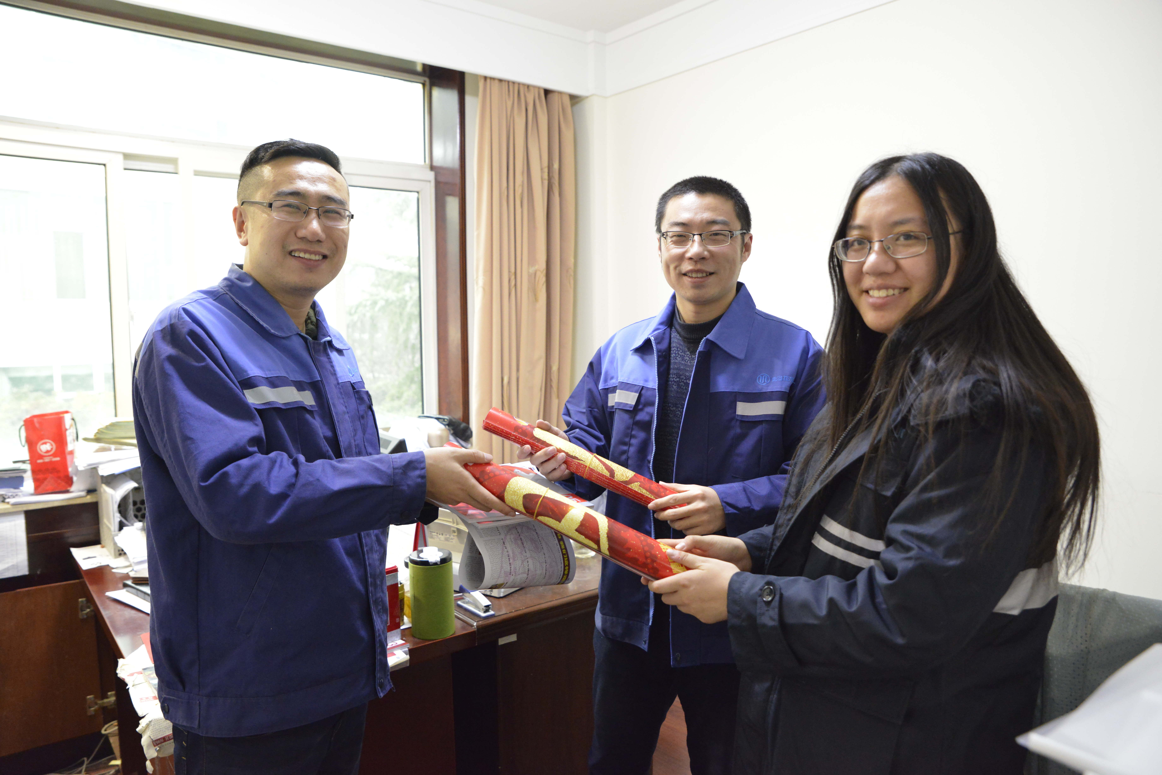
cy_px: 388
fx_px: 775
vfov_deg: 53.2
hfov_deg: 73.7
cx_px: 581
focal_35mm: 24
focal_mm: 24
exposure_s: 1/50
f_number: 3.5
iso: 5000
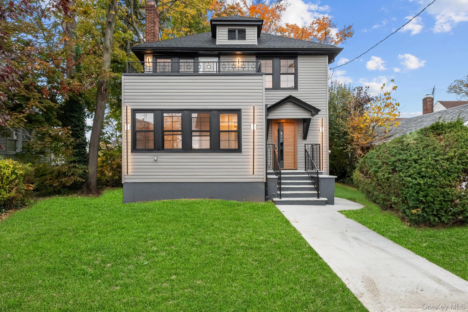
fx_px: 273
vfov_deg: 59.5
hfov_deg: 81.2
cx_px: 234
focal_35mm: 21
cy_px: 156
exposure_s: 1/125
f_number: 10
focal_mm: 14
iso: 2000
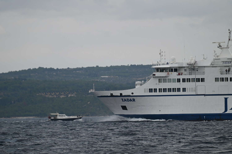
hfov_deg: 6.9
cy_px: 77
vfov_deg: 4.6
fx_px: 1934
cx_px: 116
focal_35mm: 300
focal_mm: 300
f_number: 5.6
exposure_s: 1/1000
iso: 220
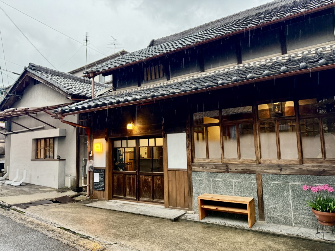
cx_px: 168
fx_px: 232
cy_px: 126
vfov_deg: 56.8
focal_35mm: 24
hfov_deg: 71.6
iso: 320
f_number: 1.78
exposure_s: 1/120
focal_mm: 6.76
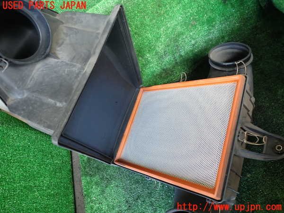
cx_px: 142
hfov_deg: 69.4
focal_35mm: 25
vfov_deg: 54.9
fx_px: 205
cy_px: 106
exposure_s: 1/40
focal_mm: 4.5
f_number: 2
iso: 200
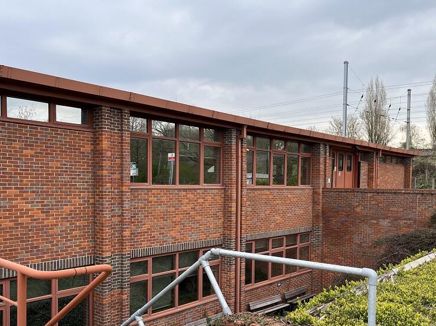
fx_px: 441
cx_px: 239
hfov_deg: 52.6
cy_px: 212
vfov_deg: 40.3
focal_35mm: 35
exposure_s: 1/787
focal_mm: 5.1
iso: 50
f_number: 1.6
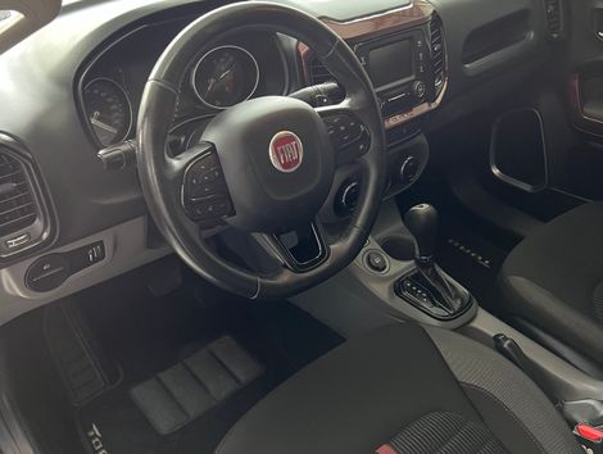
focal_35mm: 26
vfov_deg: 53.2
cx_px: 302
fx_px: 454
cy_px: 227
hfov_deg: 67.2
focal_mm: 5.7
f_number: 1.5
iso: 125
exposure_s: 1/74
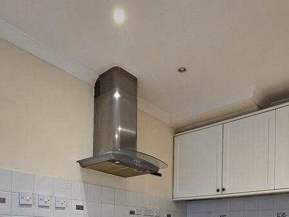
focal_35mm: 29
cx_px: 142
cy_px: 228
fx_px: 242
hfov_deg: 61.7
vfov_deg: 40.7
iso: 320
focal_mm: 2.2
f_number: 2.2
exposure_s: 1/50.3
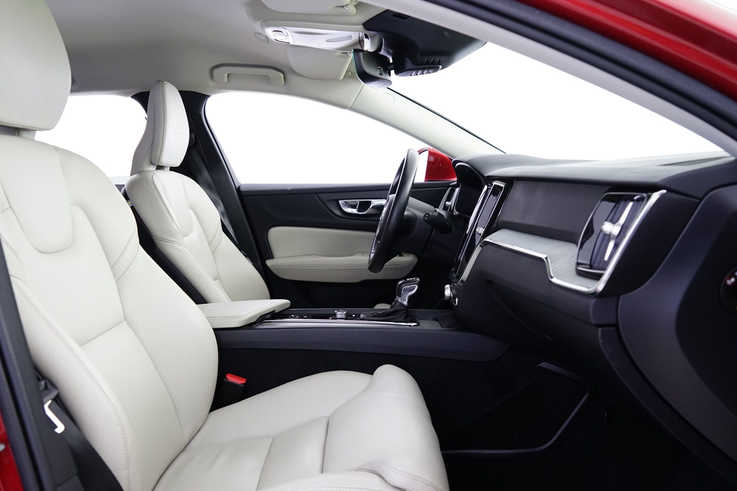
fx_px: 594
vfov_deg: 44.9
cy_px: 276
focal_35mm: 29
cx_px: 328
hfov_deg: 63.5
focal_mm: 24
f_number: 5
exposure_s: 1/8
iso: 1250
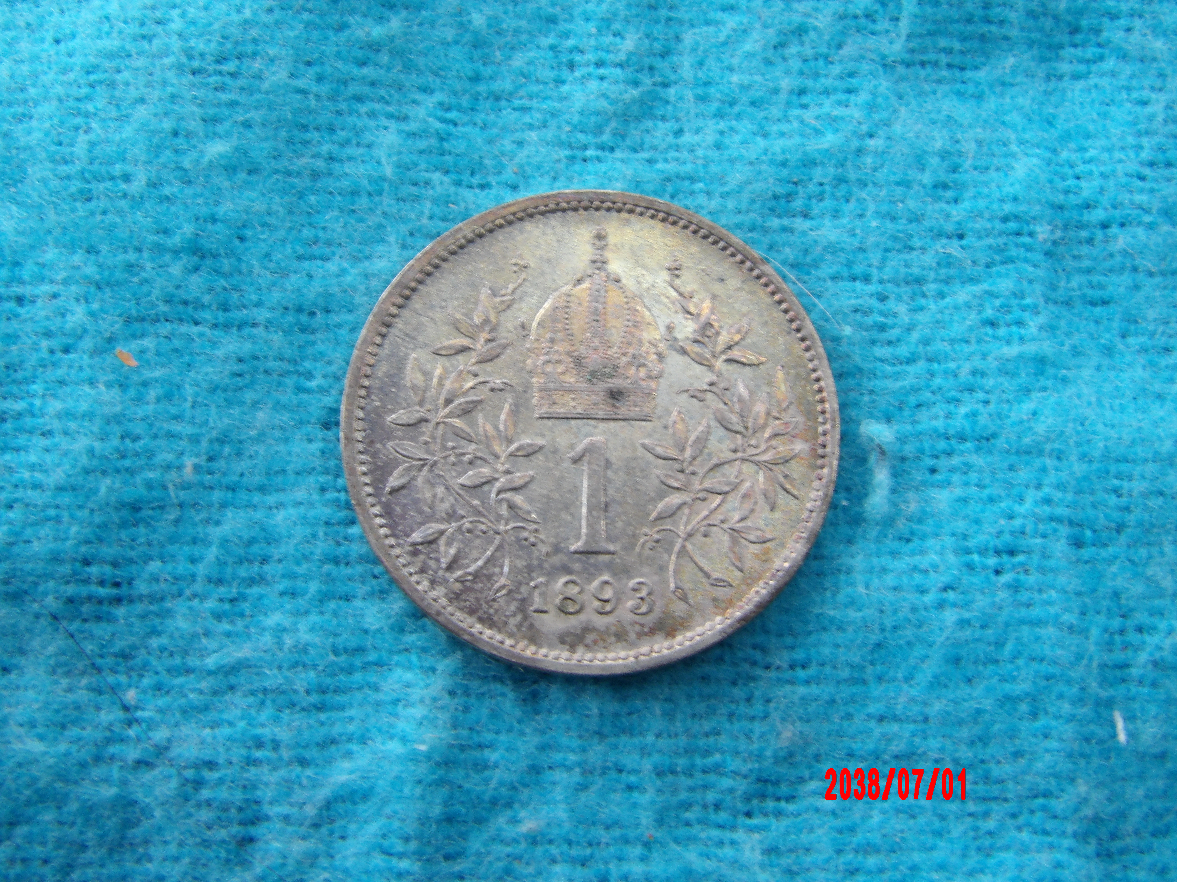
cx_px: 588
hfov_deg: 37.5
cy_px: 441
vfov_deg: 28.6
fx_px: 1734
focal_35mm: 51
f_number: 5.3
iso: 142
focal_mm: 9.2
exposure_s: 1/30
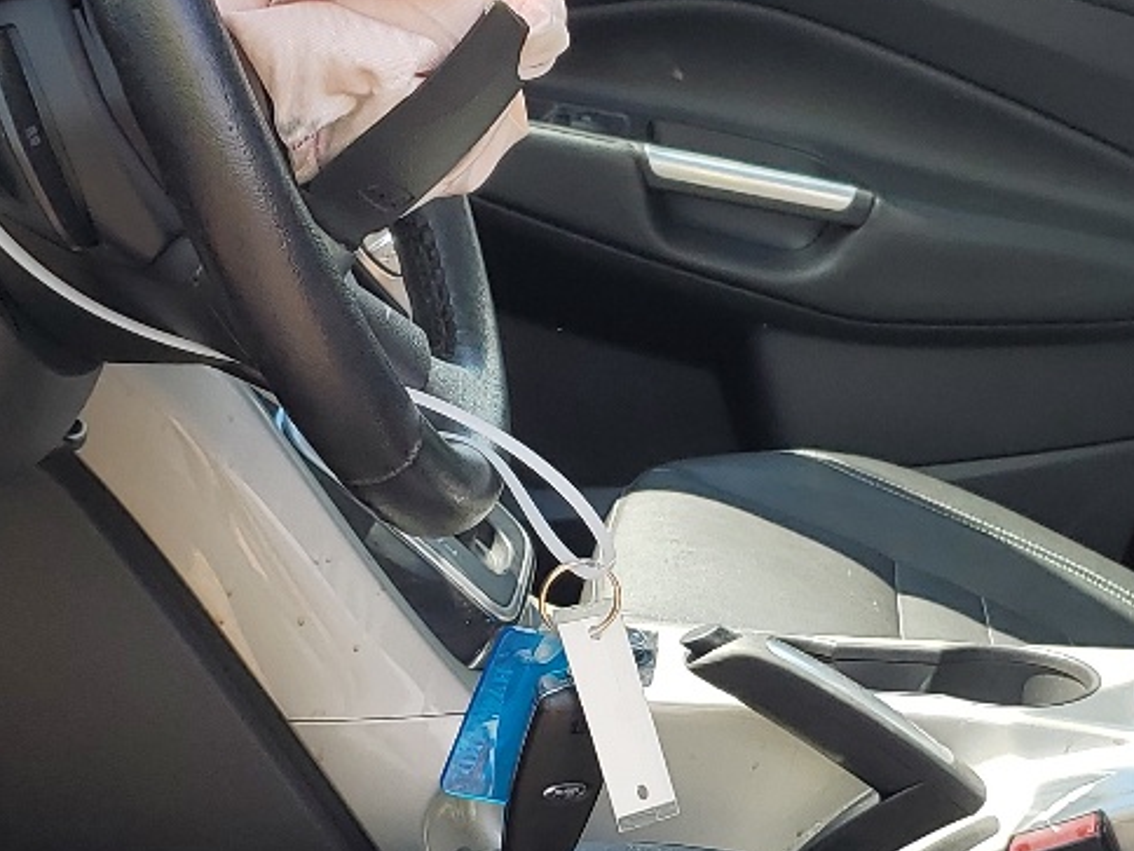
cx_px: 783
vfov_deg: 17.0
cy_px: 734
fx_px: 2817
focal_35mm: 86
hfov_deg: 22.6
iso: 50
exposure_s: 1/476
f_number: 1.5
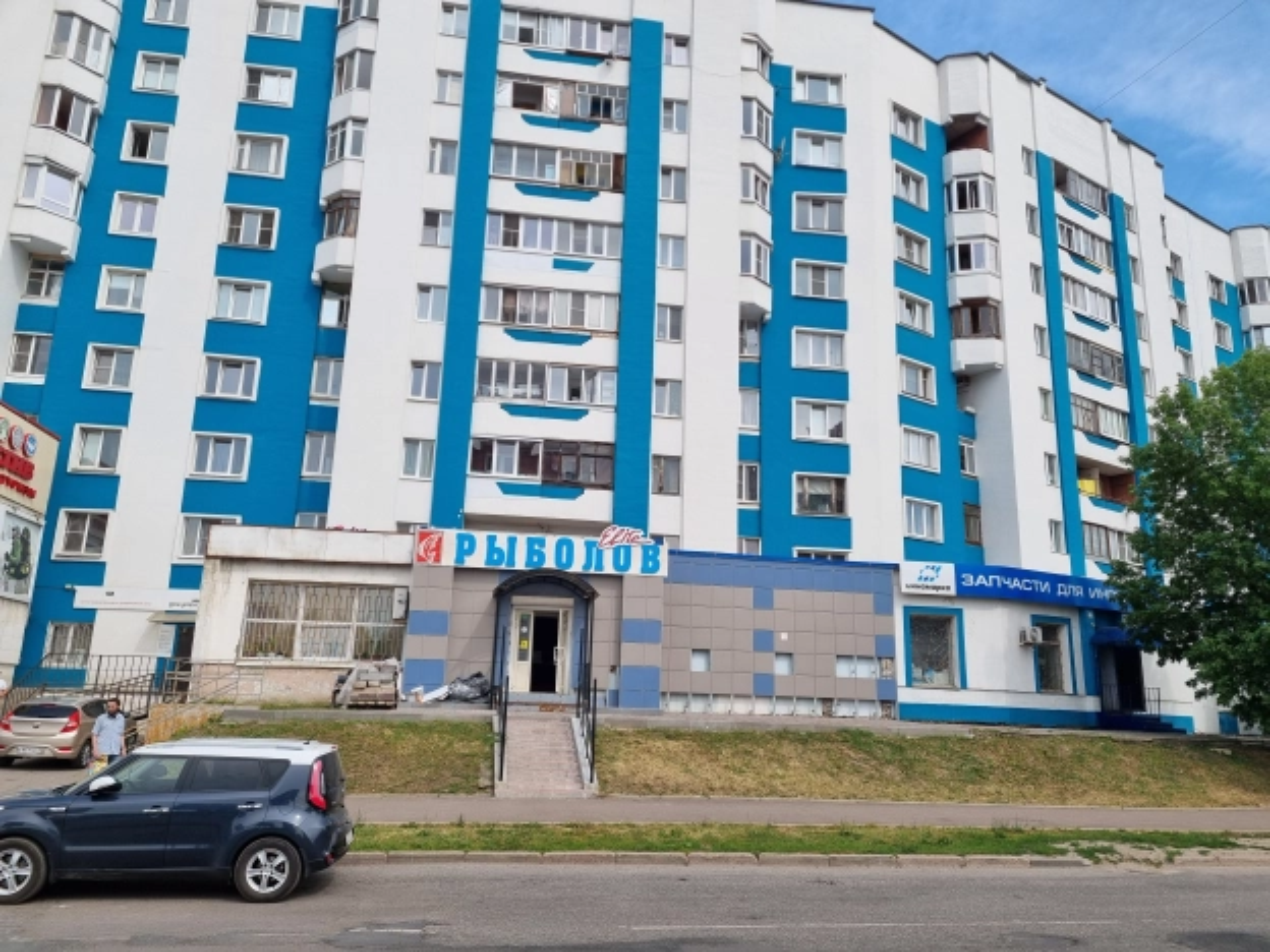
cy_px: 476
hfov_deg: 67.3
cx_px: 635
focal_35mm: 26
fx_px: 954
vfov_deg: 53.1
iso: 50
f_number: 1.8
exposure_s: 1/1840
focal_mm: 5.4
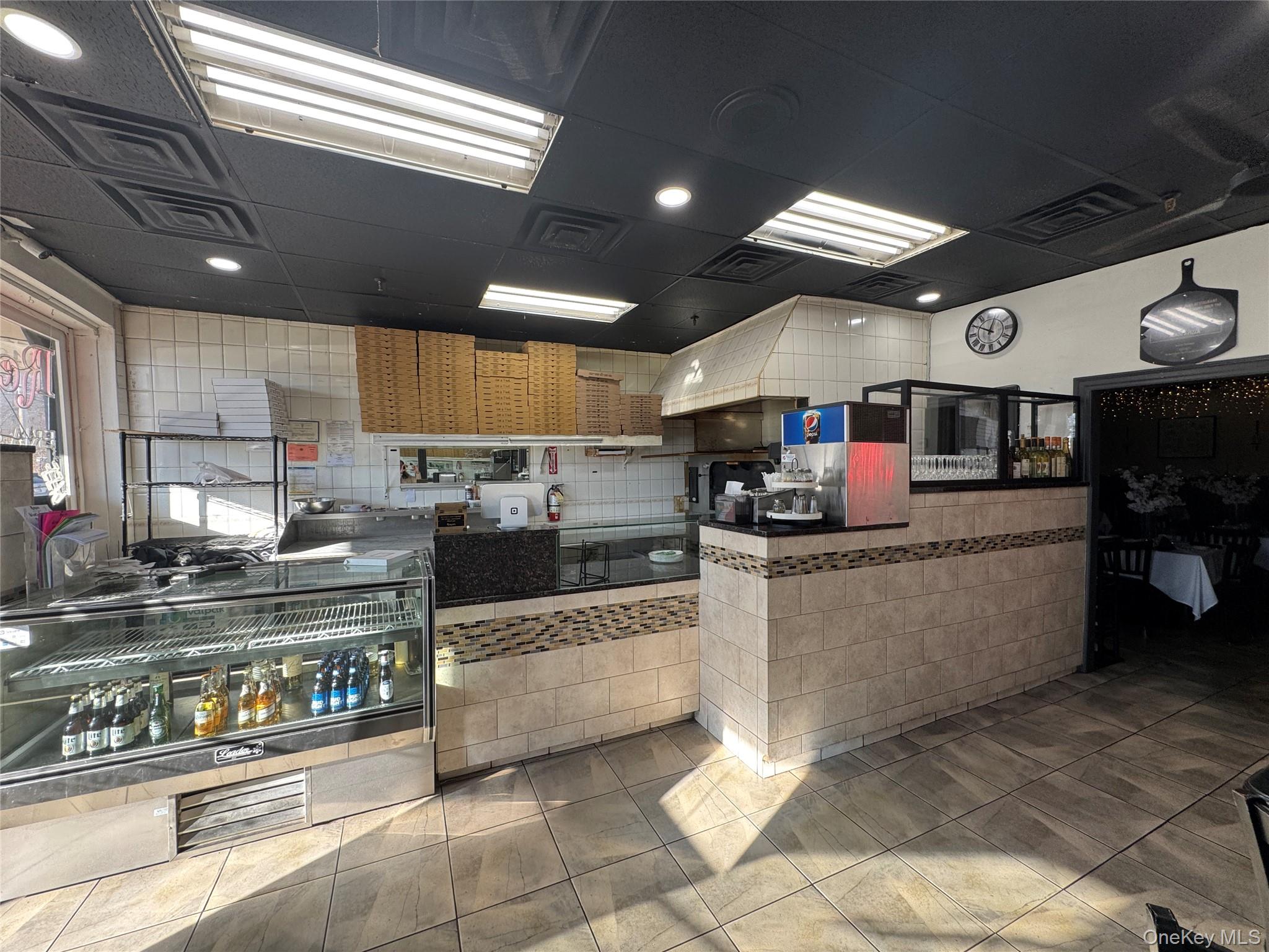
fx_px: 513
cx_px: 634
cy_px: 476
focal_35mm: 14
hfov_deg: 102.1
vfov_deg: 85.7
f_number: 2.2
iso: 64
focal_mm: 2.22
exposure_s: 1/99
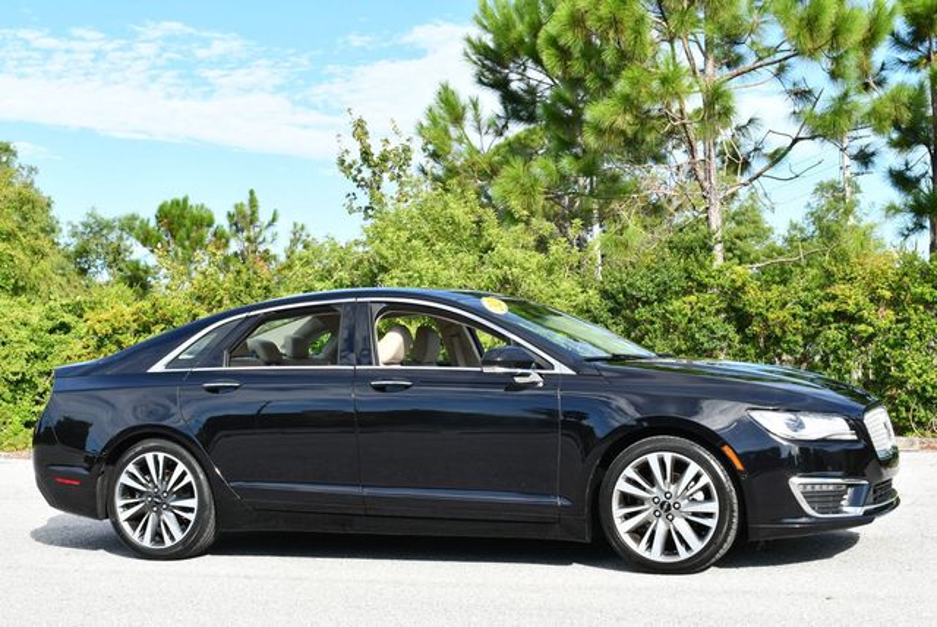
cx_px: 468
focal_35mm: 60
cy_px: 314
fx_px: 1563
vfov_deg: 22.7
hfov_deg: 33.4
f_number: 8
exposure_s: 1/250
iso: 200
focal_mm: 30
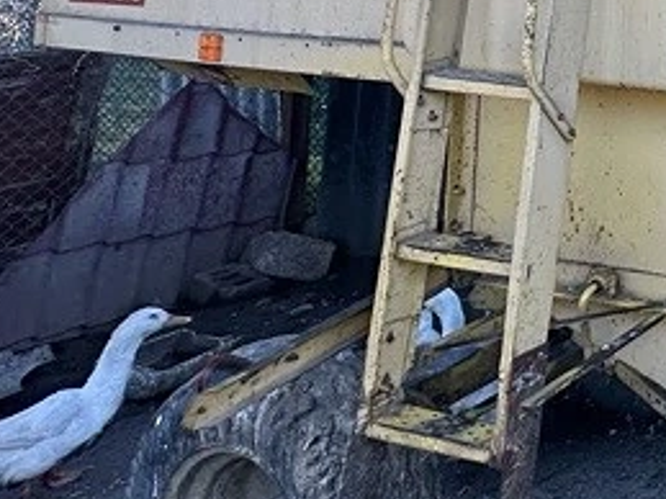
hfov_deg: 24.0
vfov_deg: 23.5
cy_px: -167
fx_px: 1038
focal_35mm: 54
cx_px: 1101
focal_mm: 2.22
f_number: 2.2
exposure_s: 1/291
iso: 40
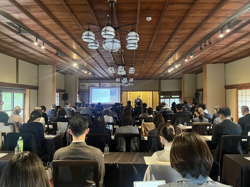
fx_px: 188
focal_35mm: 26
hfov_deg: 67.3
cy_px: 94
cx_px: 125
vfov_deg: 53.1
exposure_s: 1/40
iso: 500
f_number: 1.6
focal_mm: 5.1
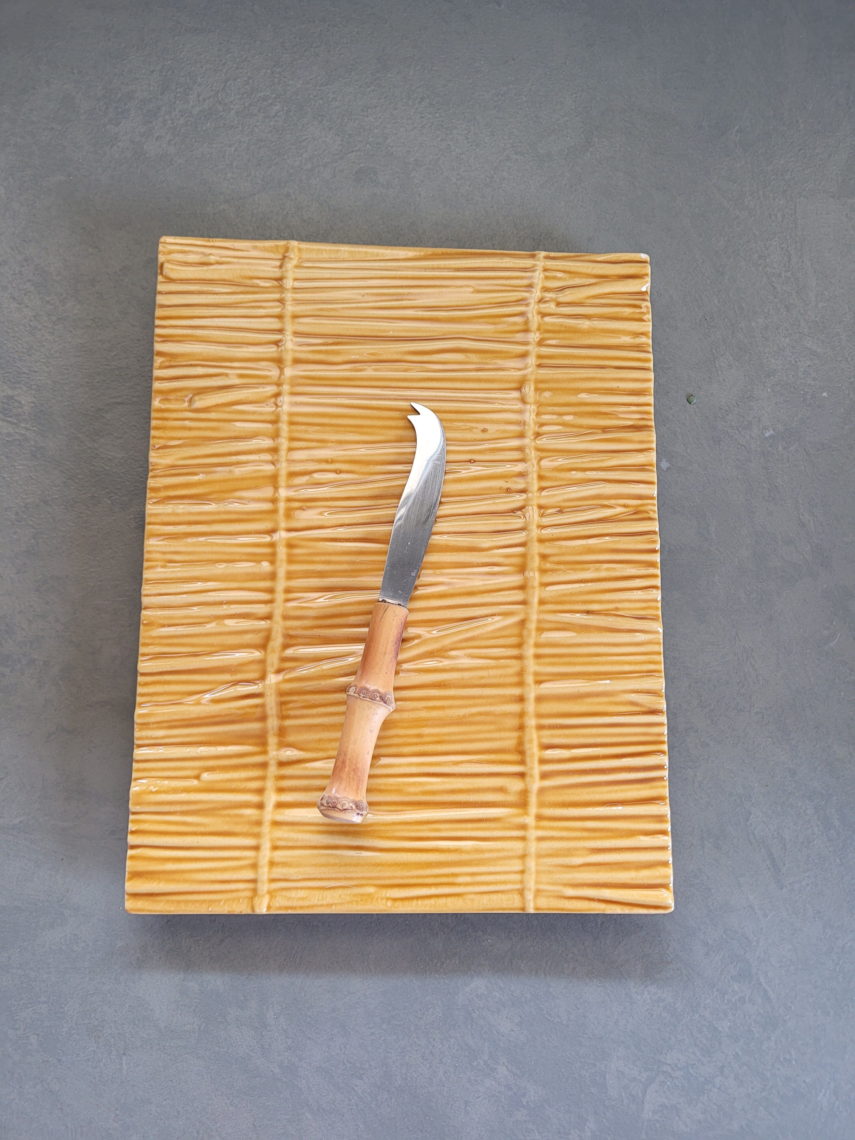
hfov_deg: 53.1
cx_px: 428
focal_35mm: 26
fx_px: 856
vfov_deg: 67.3
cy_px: 570
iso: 125
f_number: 1.8
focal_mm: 5.4
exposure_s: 1/100
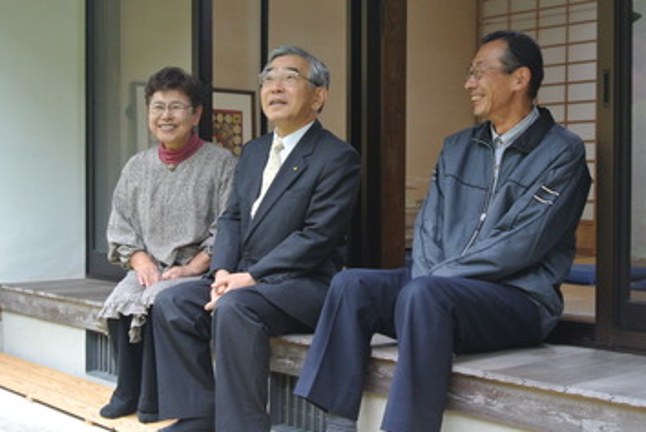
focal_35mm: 55
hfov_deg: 36.2
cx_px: 298
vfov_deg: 24.7
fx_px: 988
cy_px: 213
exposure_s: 1/30
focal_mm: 18.2
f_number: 4.5
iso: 560
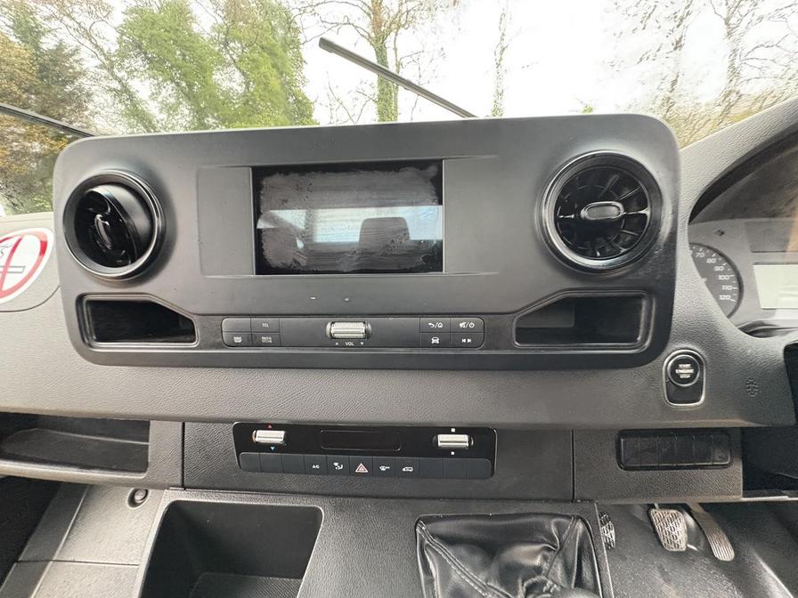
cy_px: 299
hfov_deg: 102.1
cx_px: 399
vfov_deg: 85.7
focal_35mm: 14
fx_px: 323
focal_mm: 2.22
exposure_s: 1/60
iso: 640
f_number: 2.2
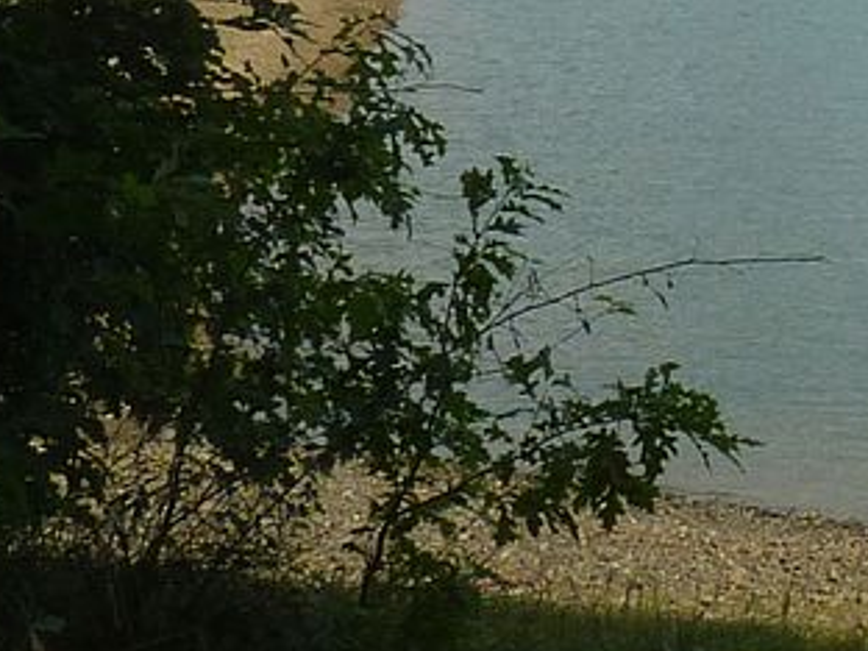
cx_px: 1917
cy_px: -287
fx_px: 3360
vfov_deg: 10.7
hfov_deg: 12.4
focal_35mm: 134
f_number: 7.1
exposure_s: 1/250
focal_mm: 5.2
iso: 80
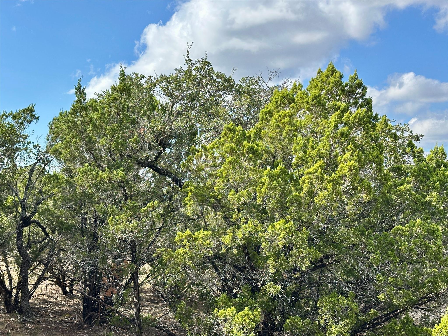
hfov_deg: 39.7
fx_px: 621
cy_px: 168
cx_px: 224
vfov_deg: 30.3
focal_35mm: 48
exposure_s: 1/2160
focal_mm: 6.86
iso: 64
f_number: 1.78
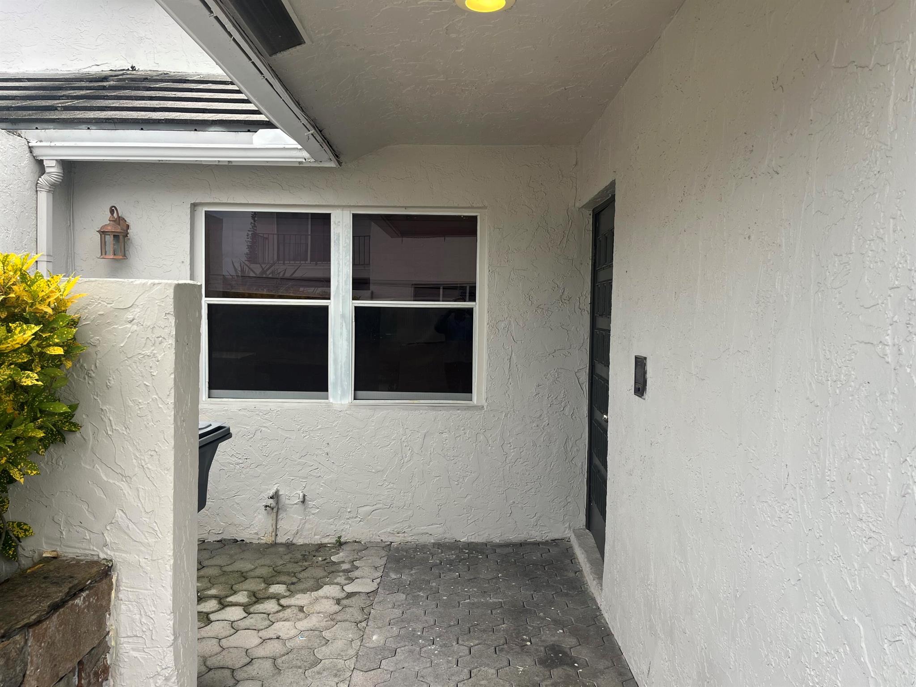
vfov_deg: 53.1
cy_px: 344
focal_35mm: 26
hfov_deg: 67.3
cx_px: 458
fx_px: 688
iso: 32
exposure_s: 1/138
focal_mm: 5.1
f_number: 1.6
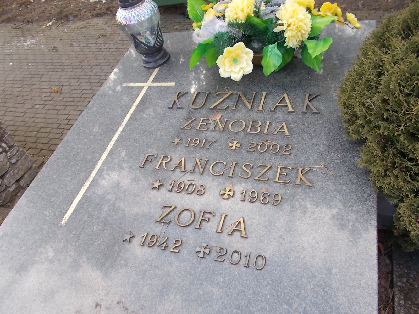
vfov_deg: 53.1
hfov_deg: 67.3
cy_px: 157
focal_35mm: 26
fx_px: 315
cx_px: 210
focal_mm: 4.6
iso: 80
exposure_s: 1/160
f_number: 3.2
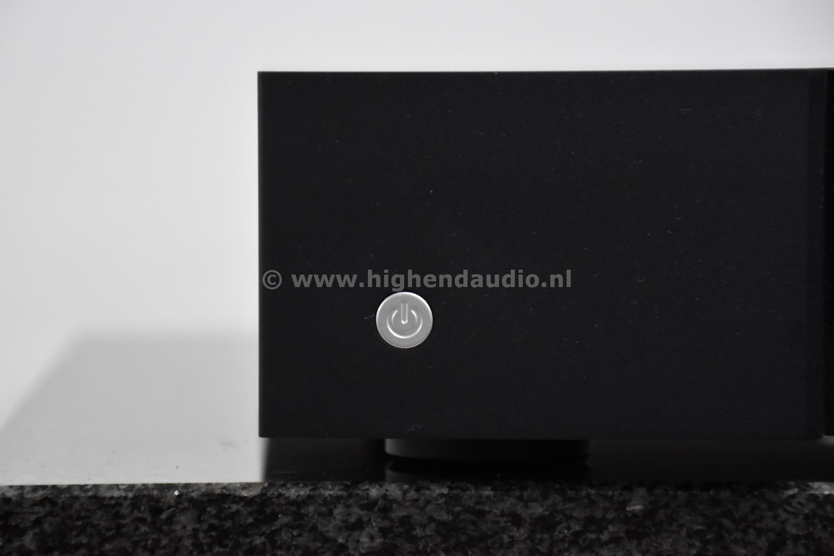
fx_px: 4517
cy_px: 278
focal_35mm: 195
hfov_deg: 10.5
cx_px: 417
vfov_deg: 7.0
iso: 2800
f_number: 5.6
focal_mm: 130
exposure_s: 1/60
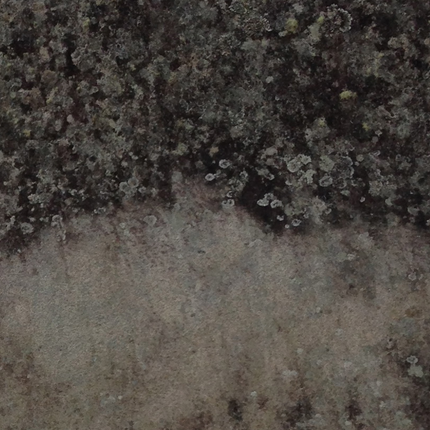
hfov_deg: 14.4
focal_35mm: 117
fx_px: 1644
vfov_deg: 14.8
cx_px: -101
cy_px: 361
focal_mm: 4.12
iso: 50
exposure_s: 1/459
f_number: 2.4
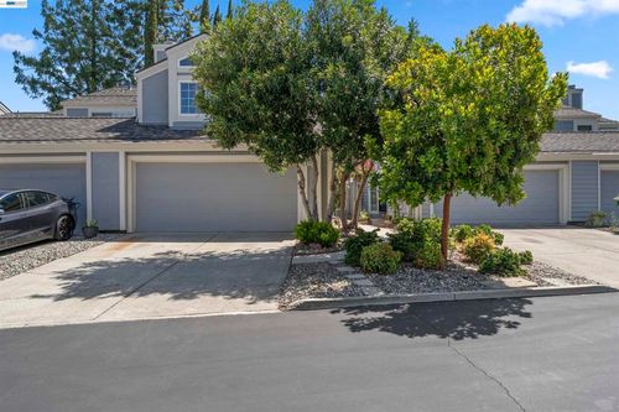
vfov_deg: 53.1
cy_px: 206
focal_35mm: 24
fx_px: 413
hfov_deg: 73.8
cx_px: 310
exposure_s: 1/640
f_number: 9
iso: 320
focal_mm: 24
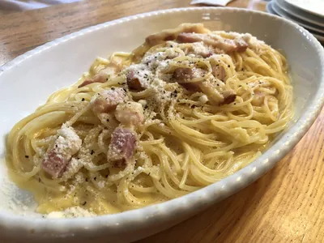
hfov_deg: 63.4
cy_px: 122
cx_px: 162
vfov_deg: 49.7
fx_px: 262
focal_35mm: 28
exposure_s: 1/25
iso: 40
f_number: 1.8
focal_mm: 4
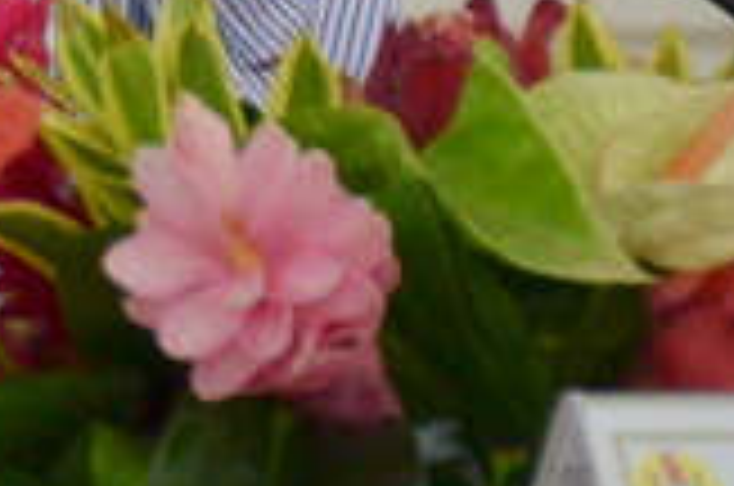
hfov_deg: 2.9
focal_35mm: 697
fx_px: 14192
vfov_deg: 2.0
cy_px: -387
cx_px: -860
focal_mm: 95
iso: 2000
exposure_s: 1/100
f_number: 5.3
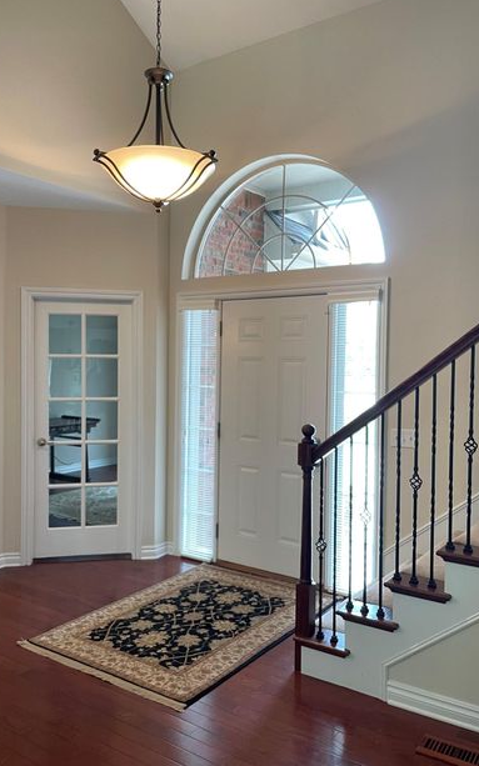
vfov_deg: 62.9
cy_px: 383
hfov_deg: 41.8
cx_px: 214
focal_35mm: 30
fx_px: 627
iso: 200
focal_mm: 4.2
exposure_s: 1/60
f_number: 1.6
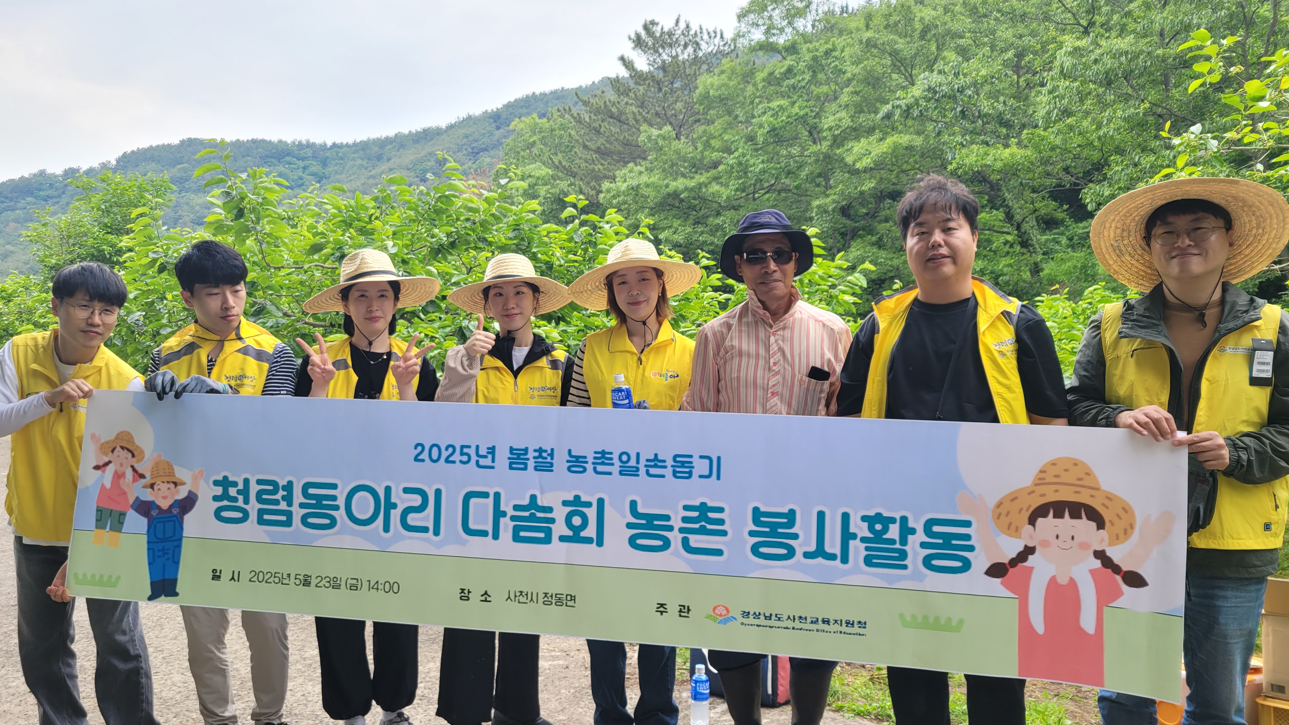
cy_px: 353
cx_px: 642
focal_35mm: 29
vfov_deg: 40.2
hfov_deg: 66.1
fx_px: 991
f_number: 1.8
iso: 40
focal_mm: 5.4
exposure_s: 1/207
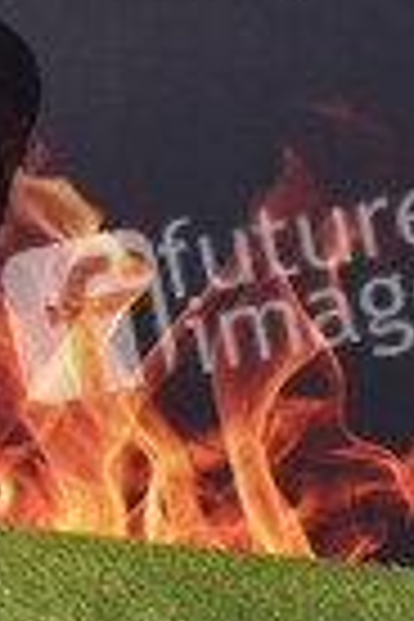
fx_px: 1794
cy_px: 72
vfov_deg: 19.3
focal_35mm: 104
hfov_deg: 12.6
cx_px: -173
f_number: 8
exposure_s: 1/250
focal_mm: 36
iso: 250
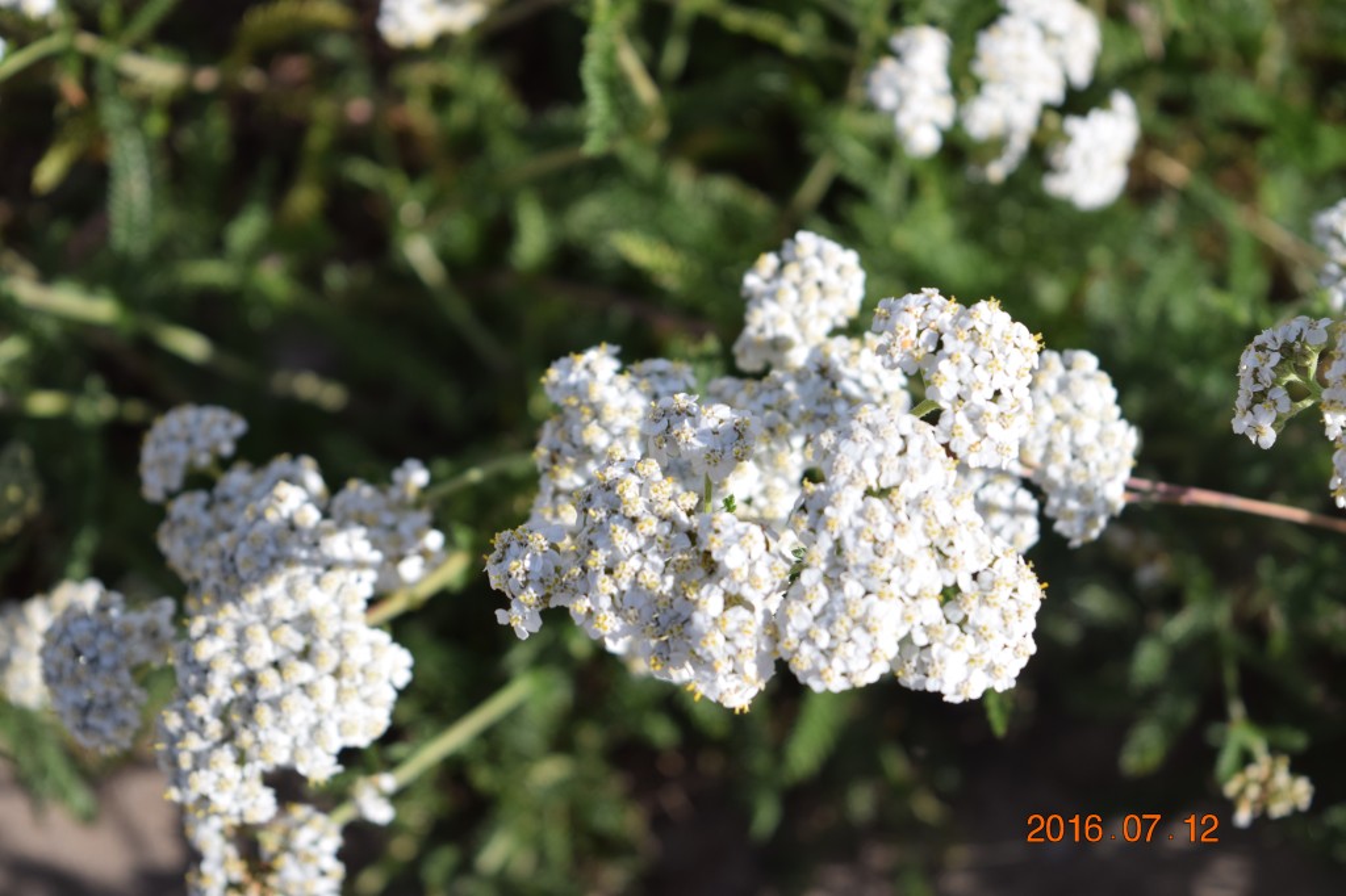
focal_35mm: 82
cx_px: 673
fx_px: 3083
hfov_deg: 24.6
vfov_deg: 16.5
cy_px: 448
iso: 200
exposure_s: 1/800
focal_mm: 55
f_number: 5.6
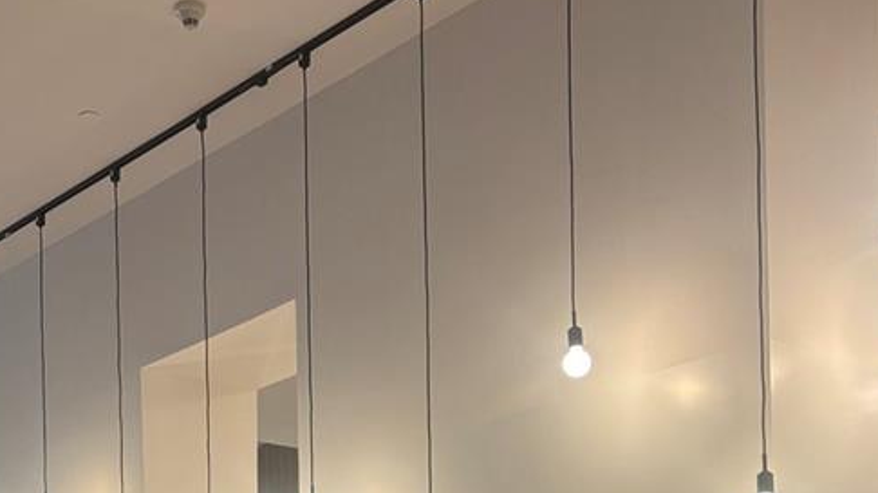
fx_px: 1629
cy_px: 814
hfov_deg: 29.9
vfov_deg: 15.4
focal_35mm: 70
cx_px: 269
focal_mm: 5.96
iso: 64
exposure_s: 1/60
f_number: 1.6
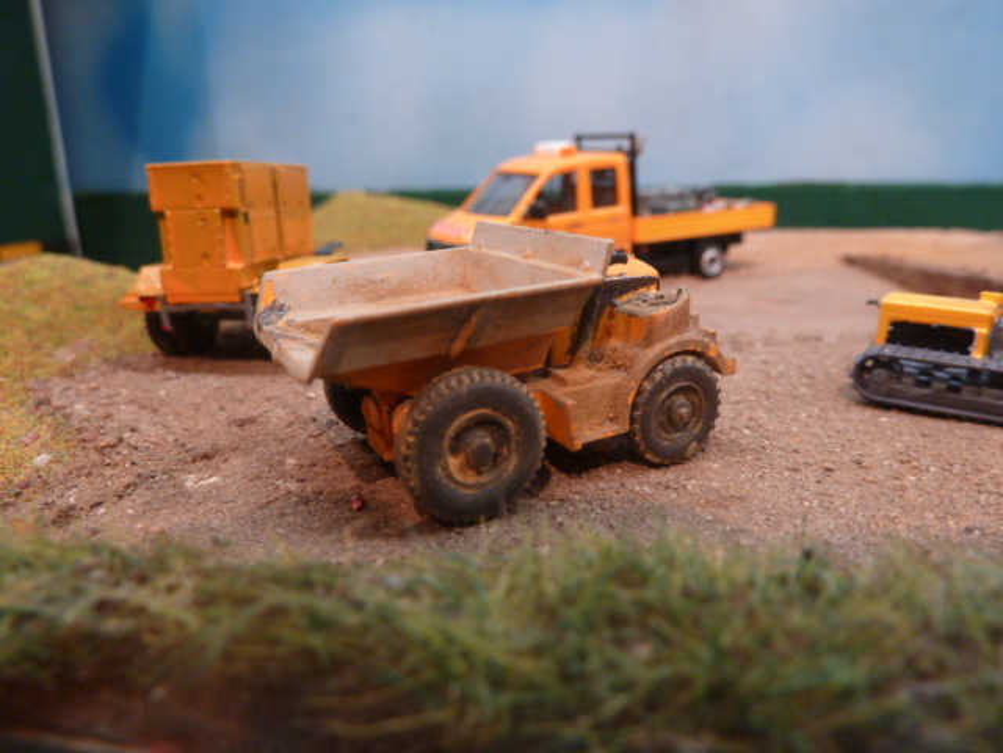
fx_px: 724
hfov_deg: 69.4
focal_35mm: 25
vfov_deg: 54.9
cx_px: 502
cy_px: 376
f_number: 3.3
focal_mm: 4.1
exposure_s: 1/30
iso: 250
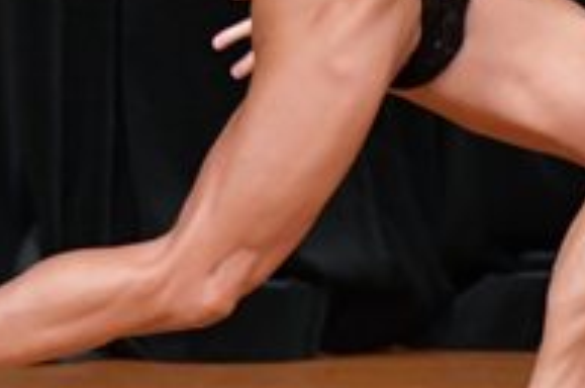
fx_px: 19581
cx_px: 359
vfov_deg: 1.1
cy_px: -136
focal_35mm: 1207
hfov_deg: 1.7
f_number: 5.6
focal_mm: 200
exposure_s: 1/400
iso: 5000
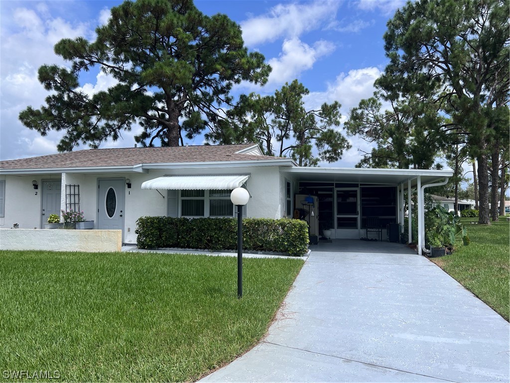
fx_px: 383
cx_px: 255
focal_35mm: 26
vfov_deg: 53.1
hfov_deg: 67.3
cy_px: 192
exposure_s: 1/5076
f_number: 1.5
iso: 50
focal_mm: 5.7
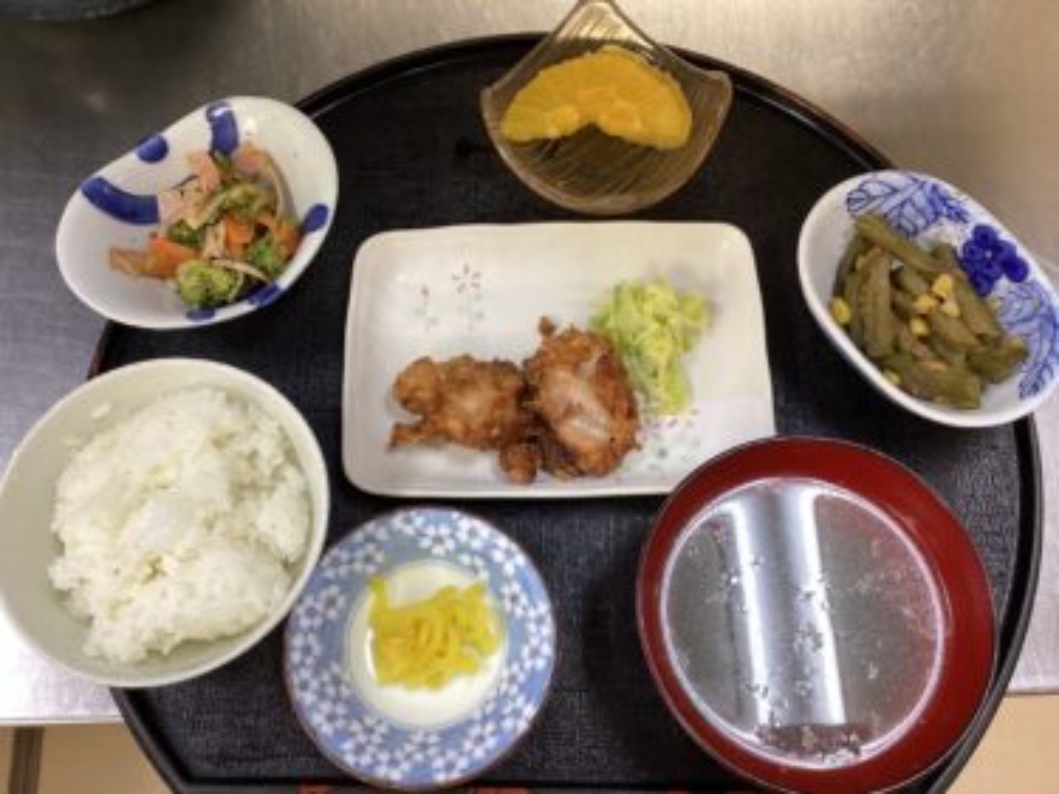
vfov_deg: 45.4
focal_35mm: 31
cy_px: 397
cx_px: 530
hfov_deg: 58.4
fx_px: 948
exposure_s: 1/60
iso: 160
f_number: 2.4
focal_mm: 3.3
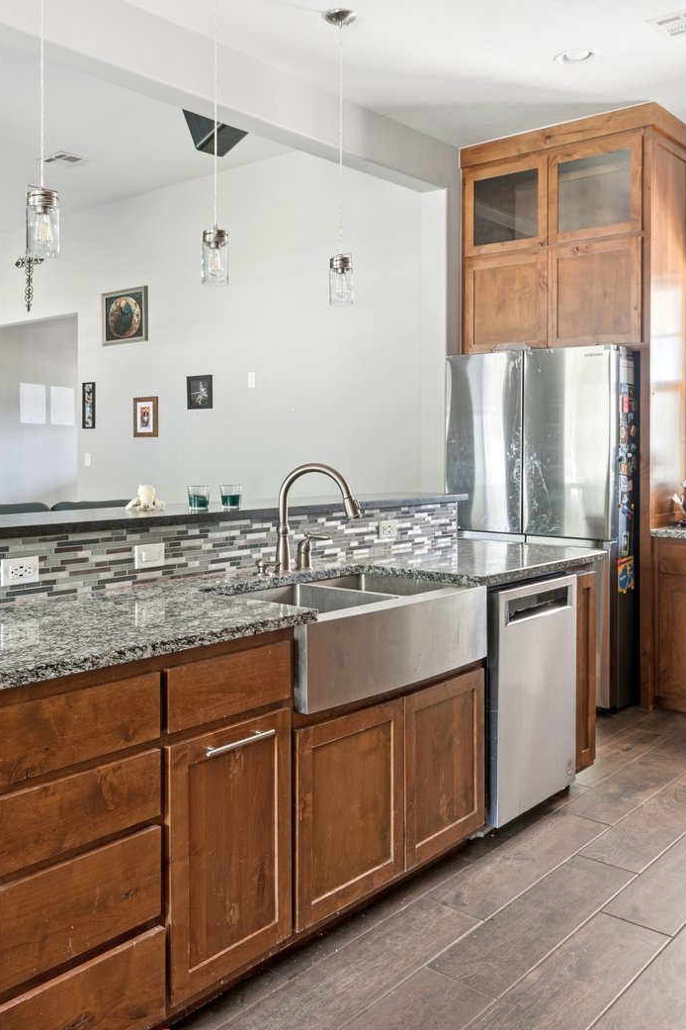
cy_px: 444
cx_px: 231
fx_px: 886
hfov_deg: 41.8
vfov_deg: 60.1
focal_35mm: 31
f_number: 8
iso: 200
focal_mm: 21
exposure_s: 1/1.67
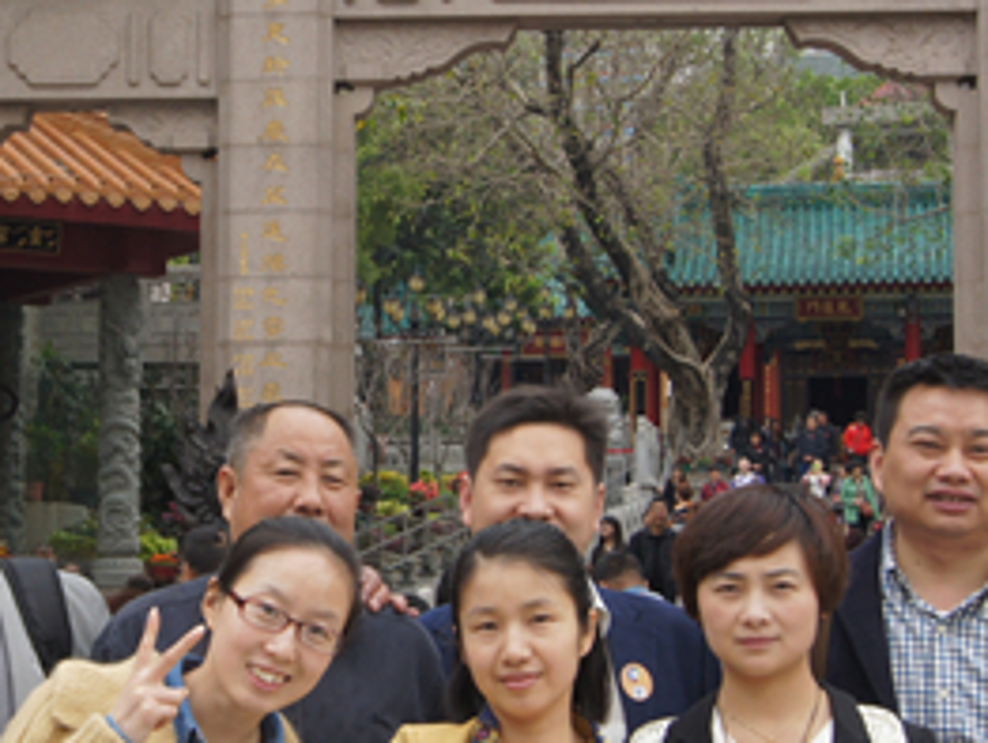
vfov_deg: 15.0
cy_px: 373
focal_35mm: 99
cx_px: 222
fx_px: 2828
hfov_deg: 19.6
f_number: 9
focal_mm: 24
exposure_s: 1/100
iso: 200
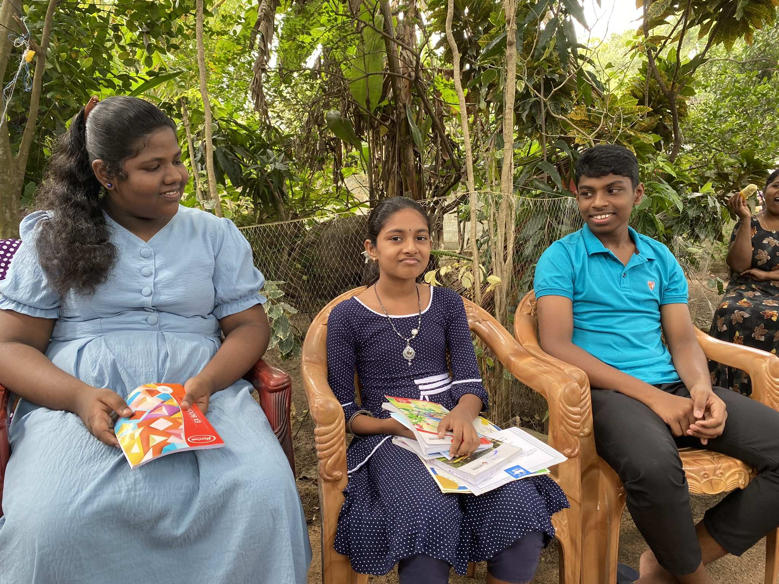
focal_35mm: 26
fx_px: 585
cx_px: 390
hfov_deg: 67.3
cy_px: 292
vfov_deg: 53.1
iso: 64
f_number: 1.8
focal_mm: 4.25
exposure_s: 1/121
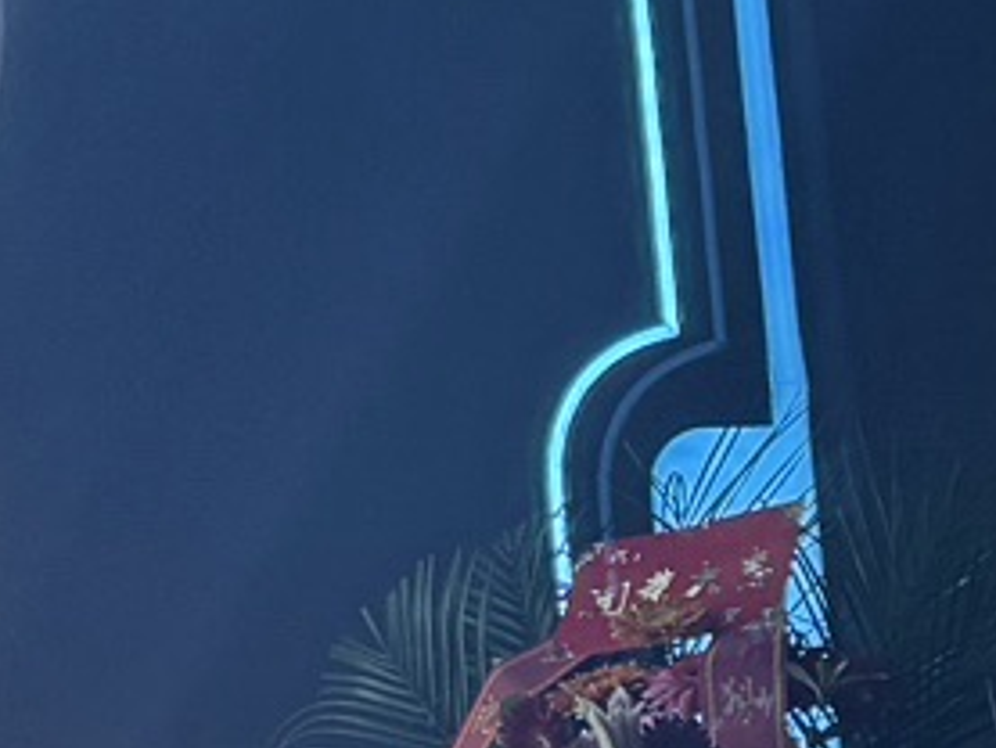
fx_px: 4980
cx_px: -2402
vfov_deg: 8.5
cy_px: -140
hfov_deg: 8.6
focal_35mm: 173
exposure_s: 1/149
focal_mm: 6.86
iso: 80
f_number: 1.78
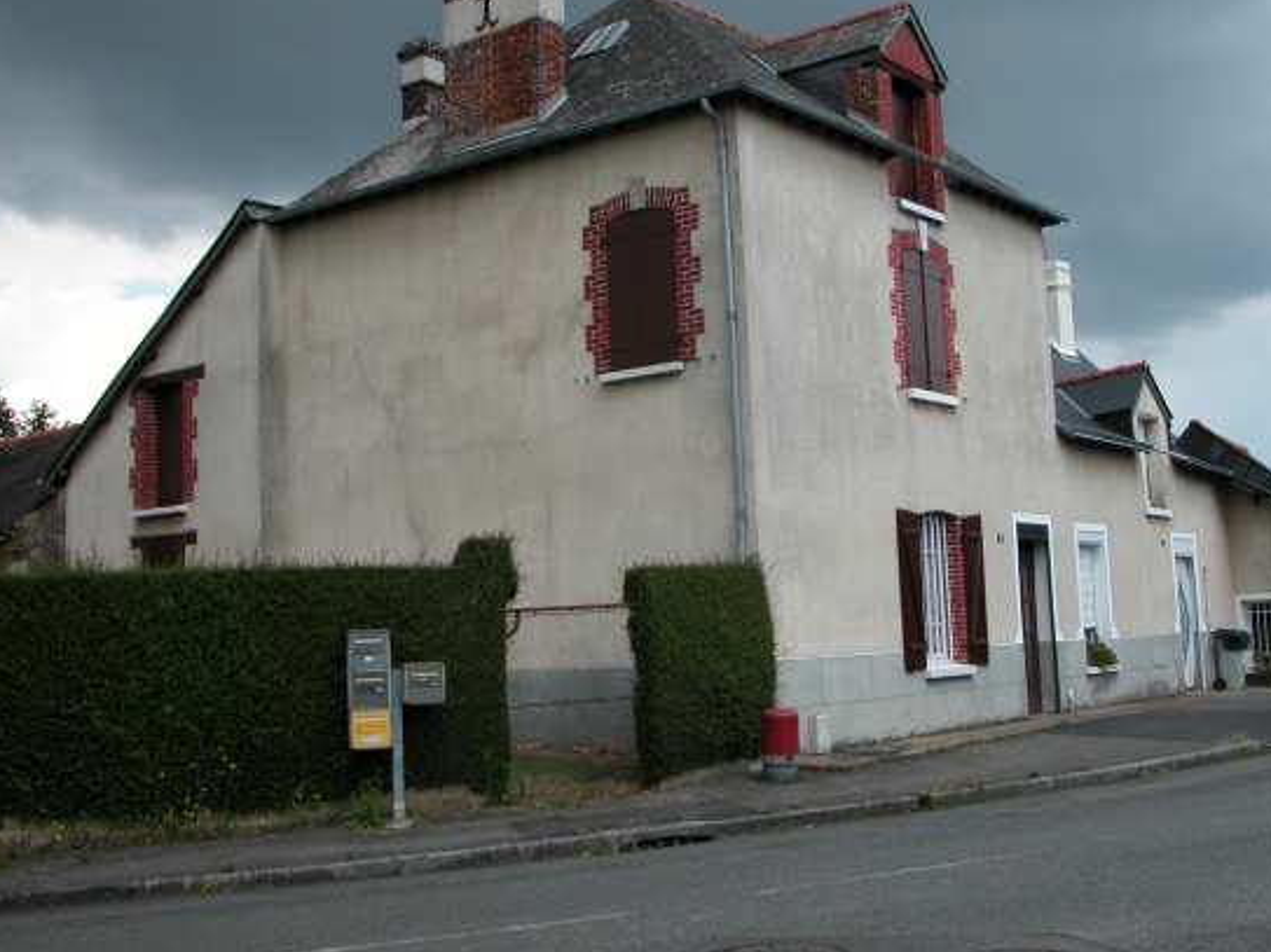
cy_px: 360
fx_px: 1615
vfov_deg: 32.7
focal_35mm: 44
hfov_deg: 42.8
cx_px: 735
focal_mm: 8.9
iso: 100
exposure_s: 1/256
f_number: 5.6
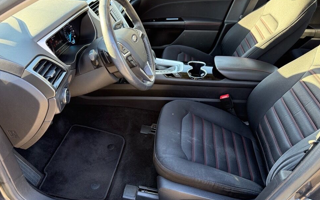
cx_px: 151
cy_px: 102
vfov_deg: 46.0
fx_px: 235
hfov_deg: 68.3
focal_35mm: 27
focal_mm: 6.76
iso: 200
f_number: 1.78
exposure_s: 1/95
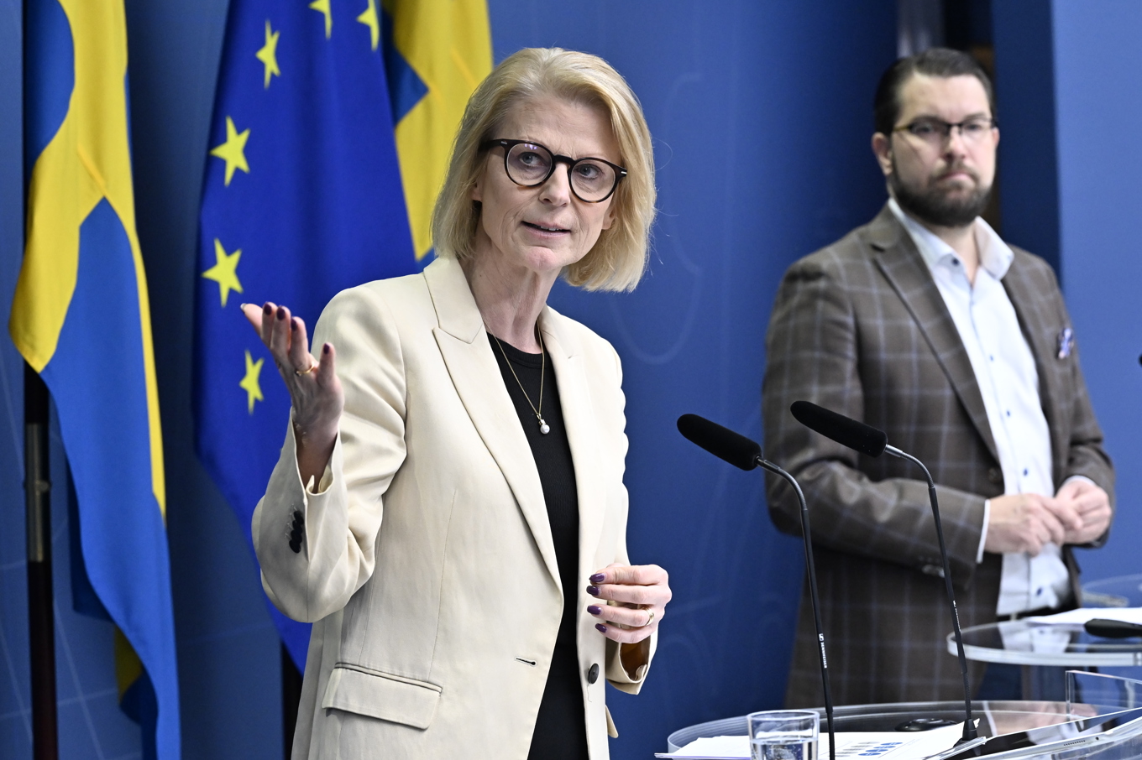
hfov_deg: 20.6
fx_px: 3140
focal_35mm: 99
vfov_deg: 13.8
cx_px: 571
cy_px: 380
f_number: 5
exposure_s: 1/250
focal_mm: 99
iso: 2500
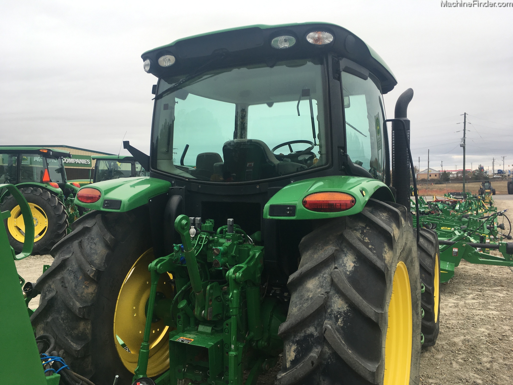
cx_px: 256
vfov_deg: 48.2
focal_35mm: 29
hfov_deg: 61.7
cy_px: 192
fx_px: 430
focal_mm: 4.15
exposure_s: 1/346
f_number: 2.2
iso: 25
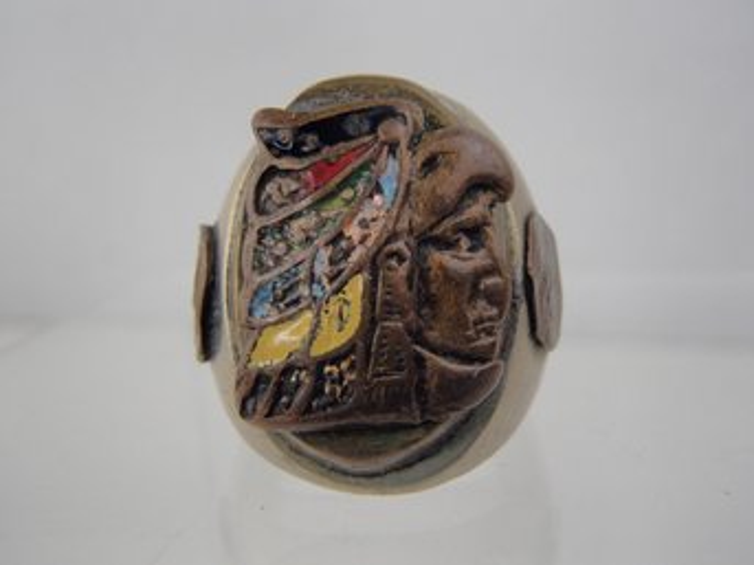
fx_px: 806
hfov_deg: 50.2
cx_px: 377
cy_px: 282
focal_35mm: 37
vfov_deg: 38.6
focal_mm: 6.64
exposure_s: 1/160
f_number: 4.7
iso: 100
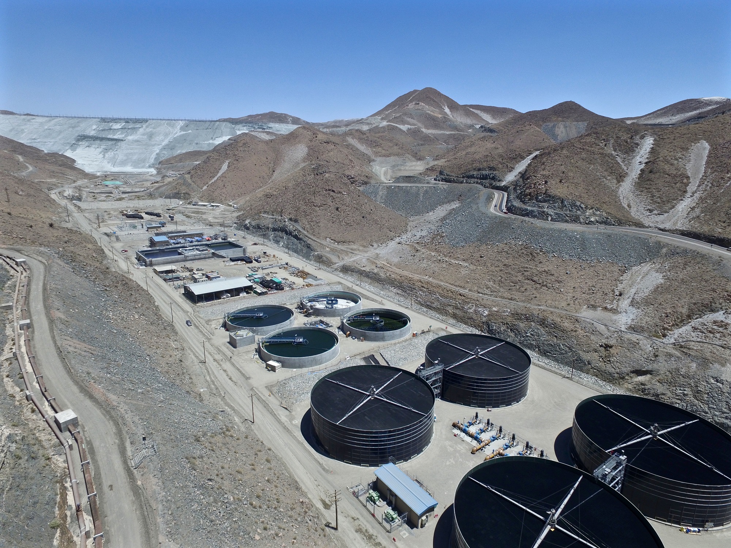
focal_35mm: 20
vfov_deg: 66.0
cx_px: 366
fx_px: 422
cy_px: 274
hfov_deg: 81.7
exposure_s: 1/320
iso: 100
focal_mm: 3.61
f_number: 2.8
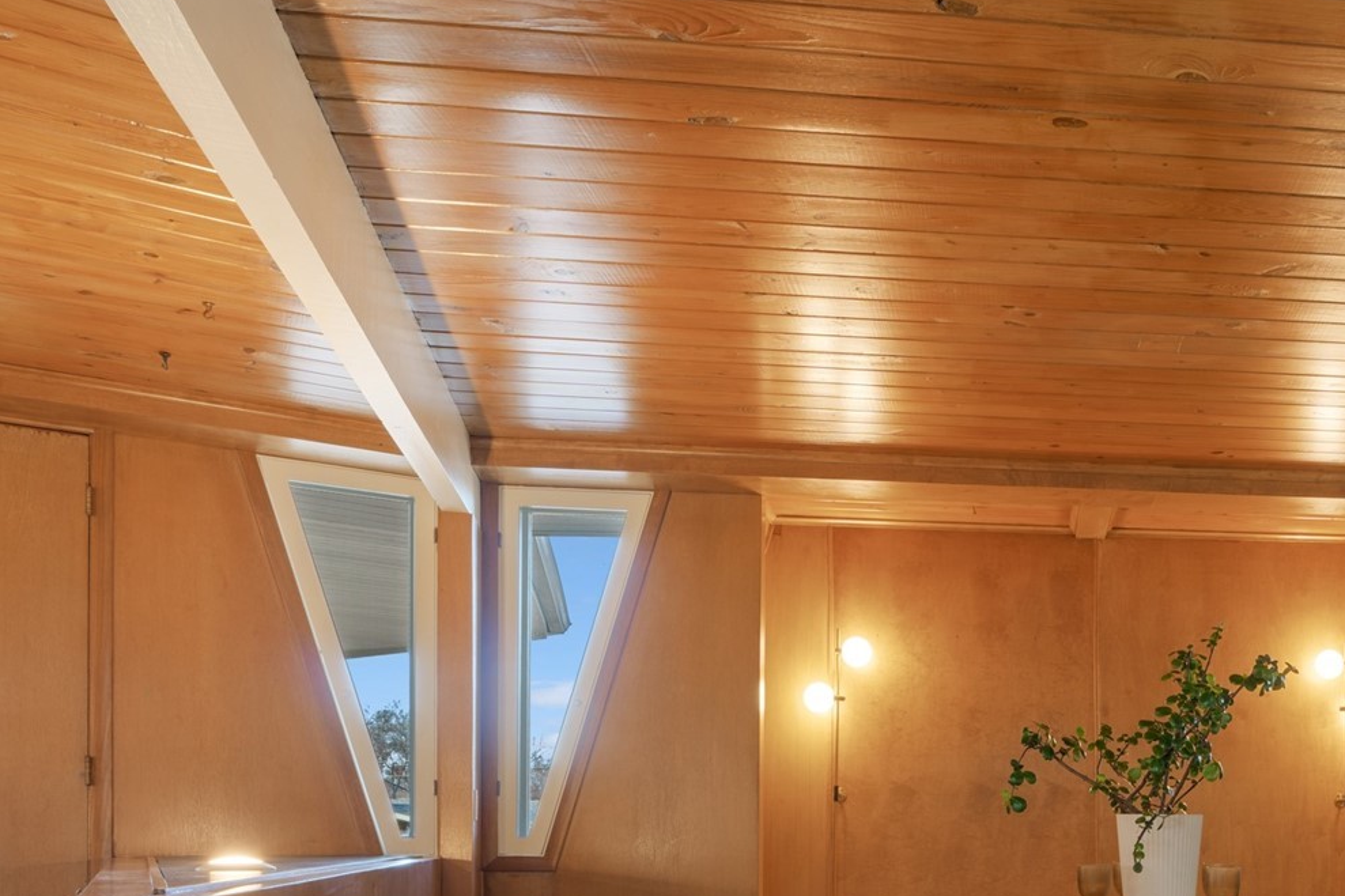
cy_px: 837
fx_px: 1361
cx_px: 1186
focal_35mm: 36
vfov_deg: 34.1
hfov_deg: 47.7
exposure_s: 3.2
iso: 250
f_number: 9
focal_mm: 17.7
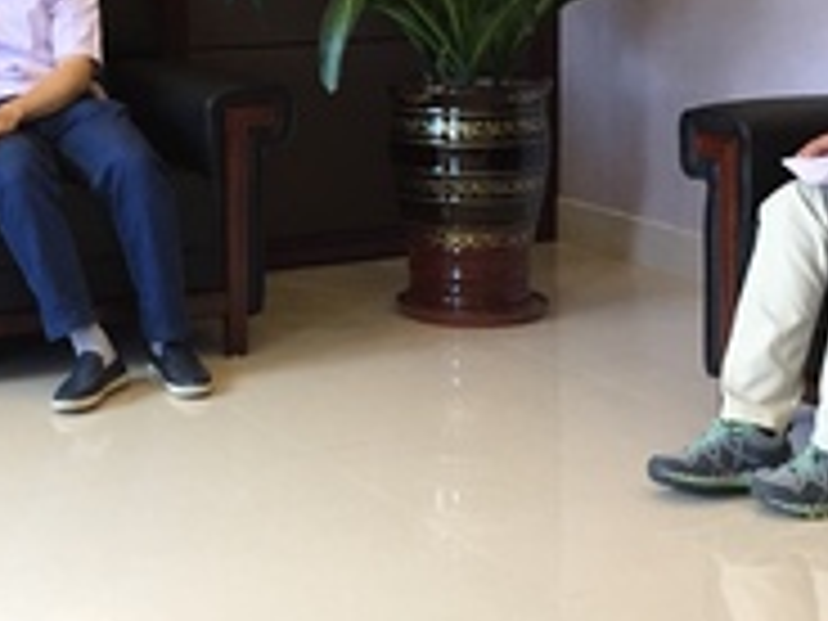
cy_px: 29
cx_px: 126
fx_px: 1890
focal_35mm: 79
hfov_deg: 24.2
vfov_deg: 18.3
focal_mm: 4.15
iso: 80
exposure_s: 1/33
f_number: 2.2
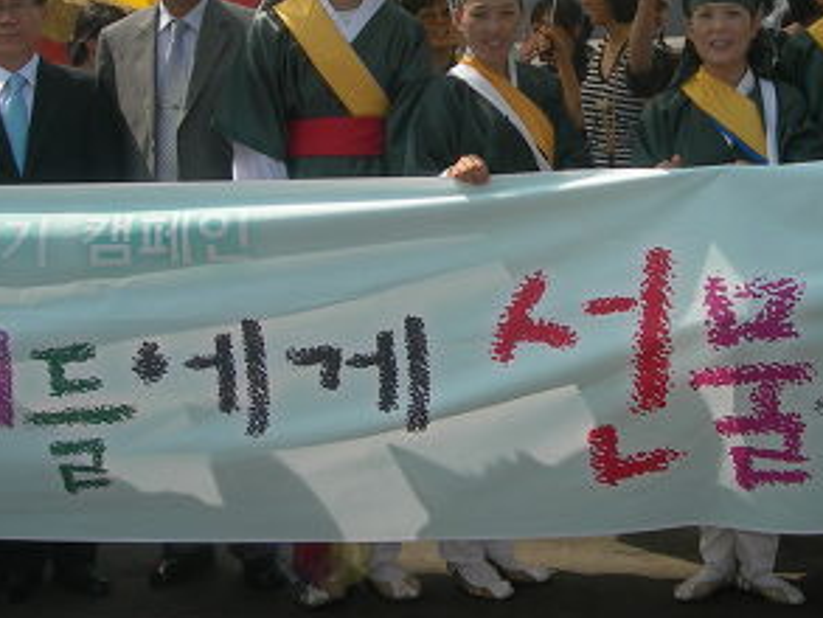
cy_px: 132
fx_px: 1974
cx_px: 626
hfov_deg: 23.3
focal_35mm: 83
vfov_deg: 17.7
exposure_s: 1/478
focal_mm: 7.8
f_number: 4.8
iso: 50
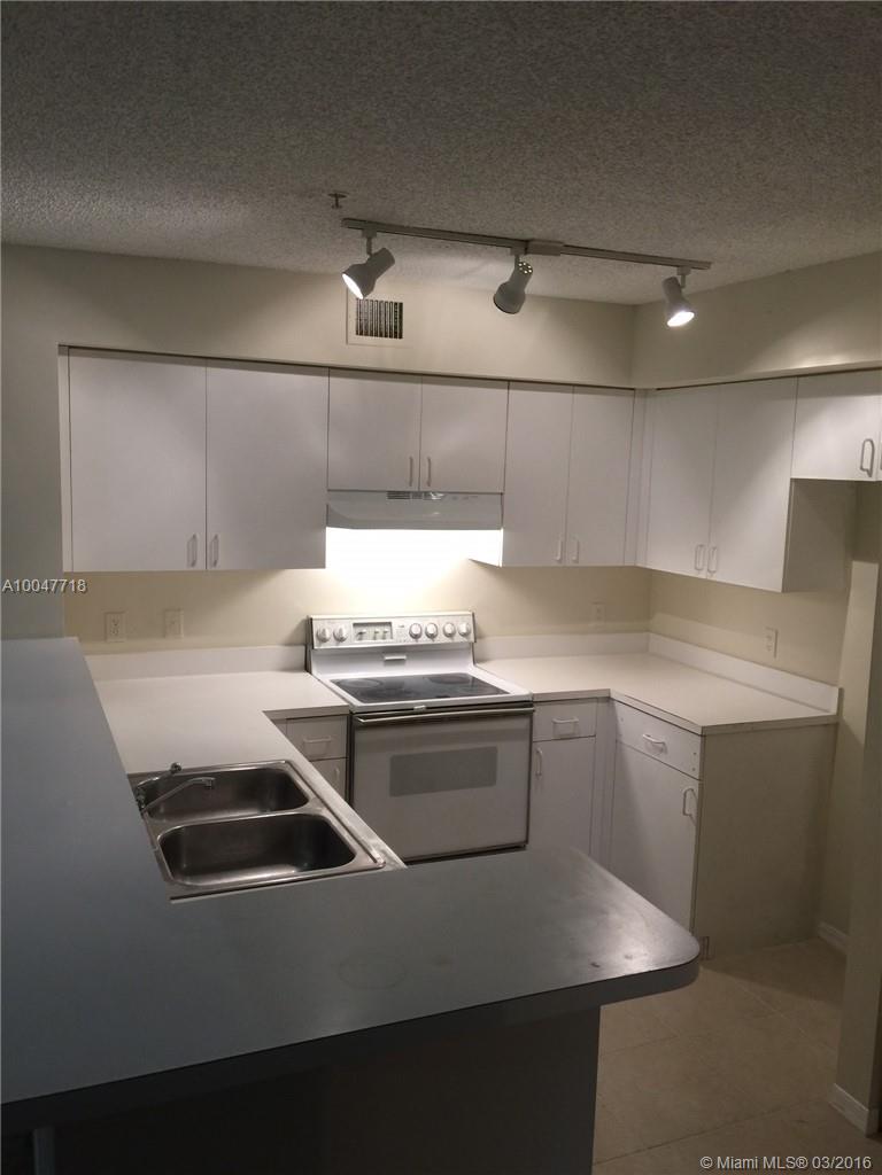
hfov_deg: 48.2
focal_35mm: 29
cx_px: 441
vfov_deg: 61.7
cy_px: 588
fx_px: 985
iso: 64
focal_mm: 4.15
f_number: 2.2
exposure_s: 1/15
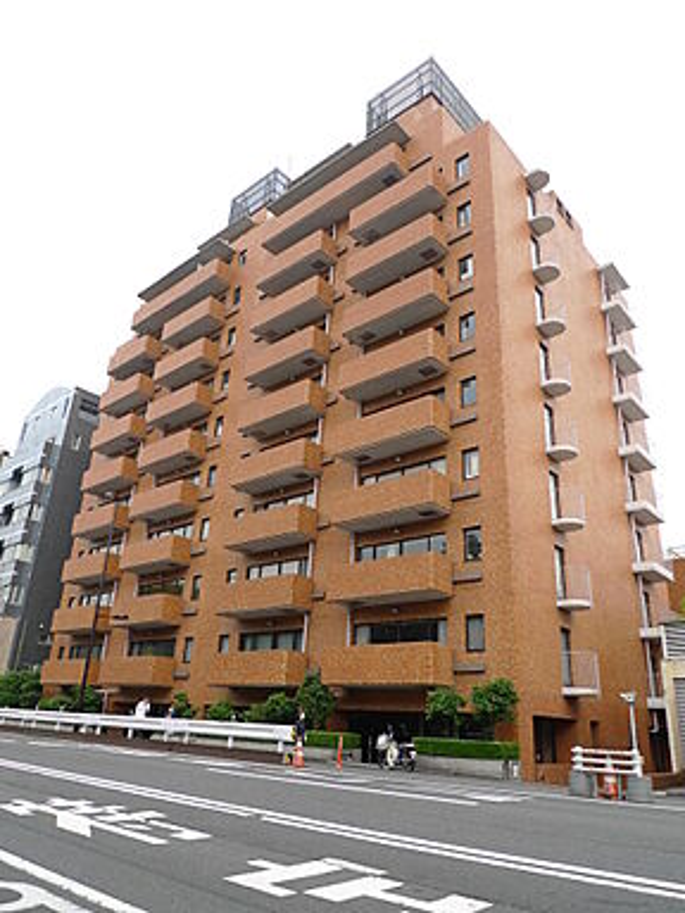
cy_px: 456
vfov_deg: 71.6
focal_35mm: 24
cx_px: 342
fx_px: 633
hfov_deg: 56.8
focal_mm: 5.1
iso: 80
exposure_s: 1/400
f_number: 2.8
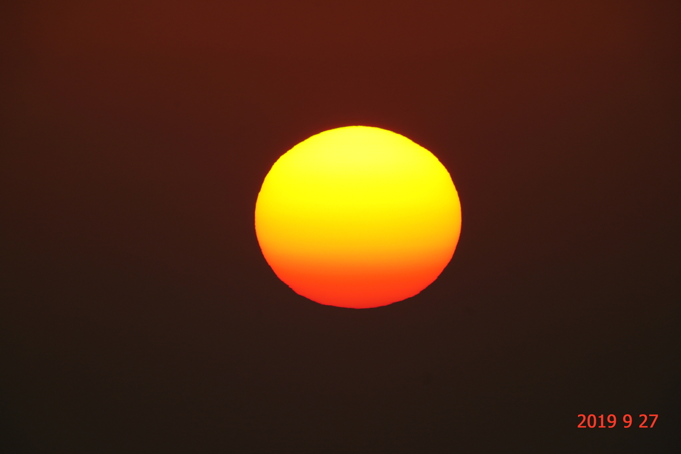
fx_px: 22698
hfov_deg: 1.7
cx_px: 340
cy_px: 227
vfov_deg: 1.1
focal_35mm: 1200
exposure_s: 1/250
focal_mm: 1200
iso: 200
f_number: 8
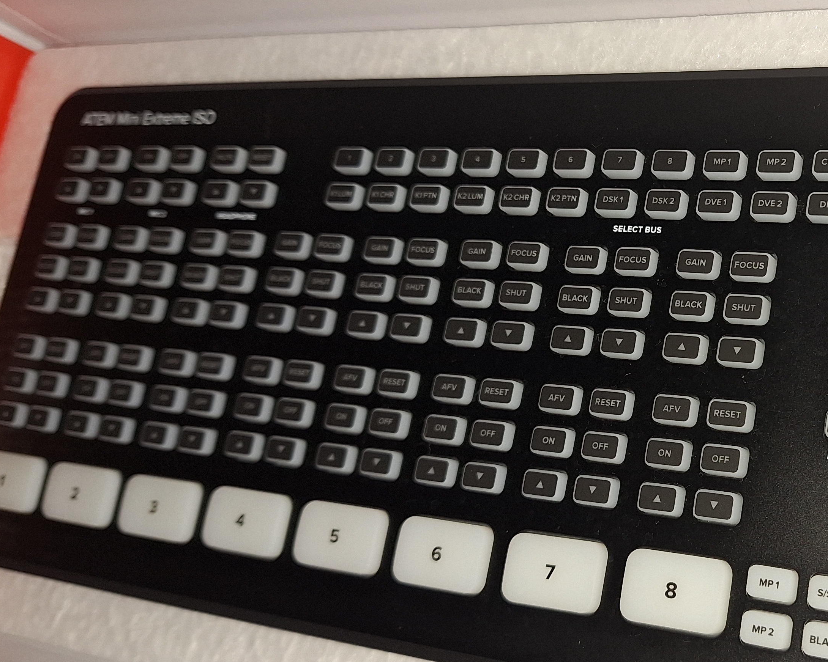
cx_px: 715
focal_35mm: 42
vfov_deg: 35.7
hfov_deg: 41.0
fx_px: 1029
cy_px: 309
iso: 50
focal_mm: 5.54
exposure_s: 1/100
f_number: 1.8
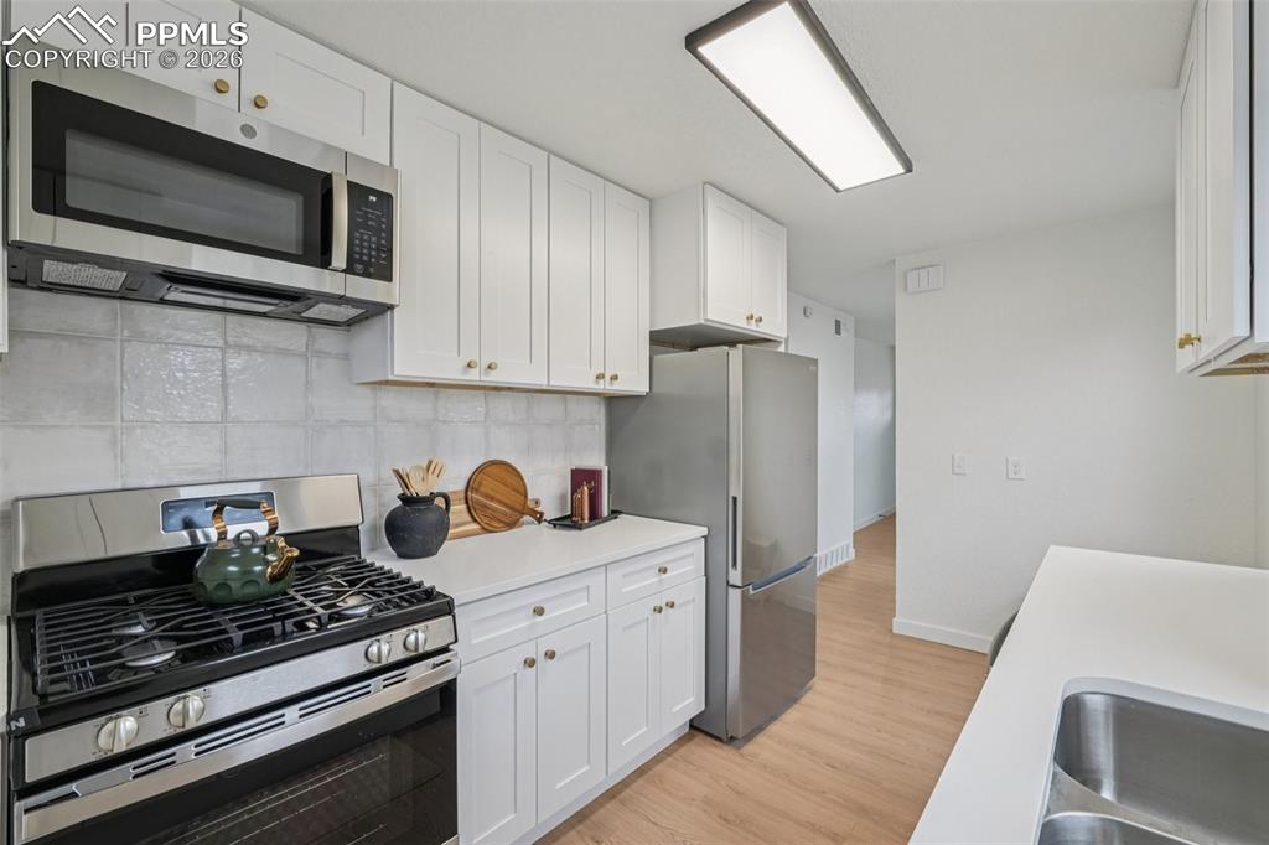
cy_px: 422
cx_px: 634
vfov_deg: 77.3
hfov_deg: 100.4
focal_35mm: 15
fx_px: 529
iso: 800
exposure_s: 1/6
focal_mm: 10
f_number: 8
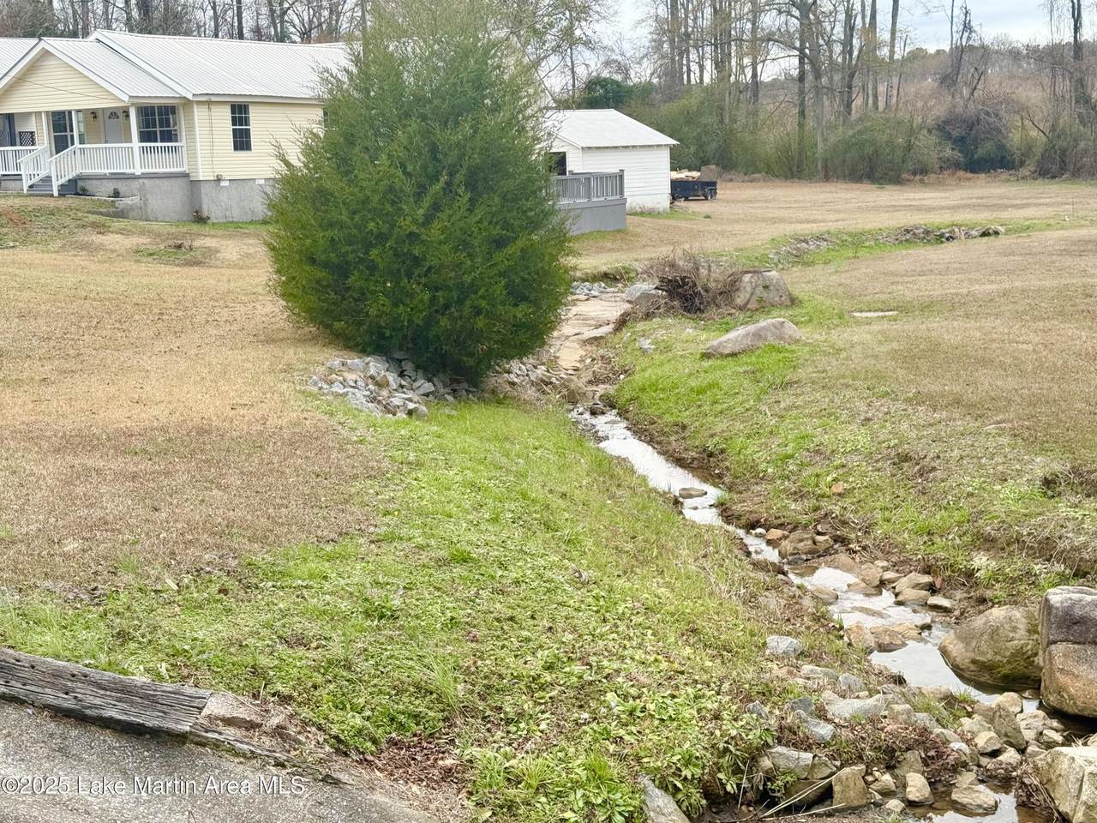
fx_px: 1521
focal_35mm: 48
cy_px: 412
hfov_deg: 39.7
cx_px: 548
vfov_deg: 30.3
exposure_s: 1/774
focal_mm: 6.76
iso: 64
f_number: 1.78
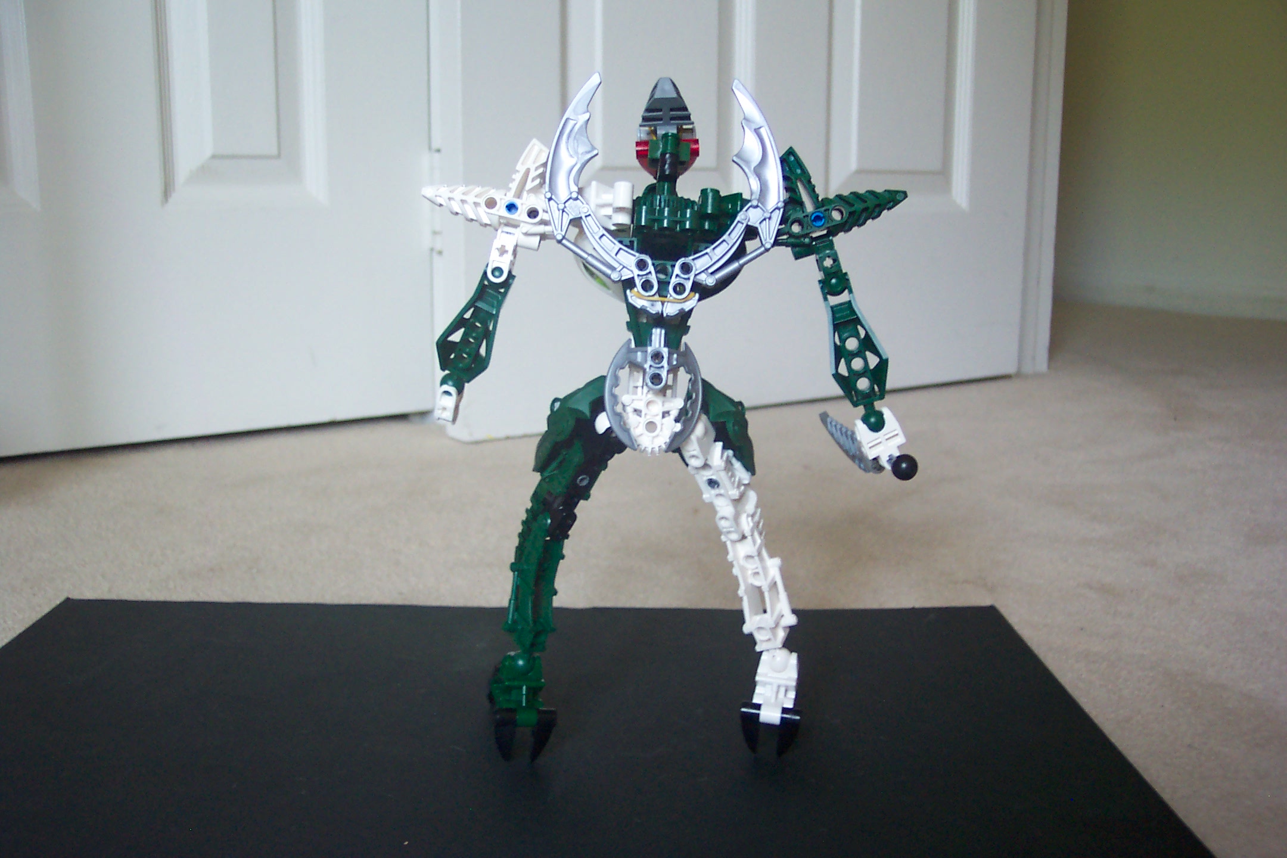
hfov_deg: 50.7
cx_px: 644
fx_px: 1358
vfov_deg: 35.1
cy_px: 429
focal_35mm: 38
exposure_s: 1/10
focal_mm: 8
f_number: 2.8
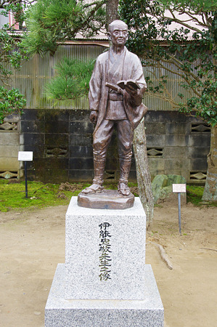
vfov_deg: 41.2
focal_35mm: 48
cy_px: 164
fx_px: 435
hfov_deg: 28.0
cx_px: 108
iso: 800
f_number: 6.7
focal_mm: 32
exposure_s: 1/60
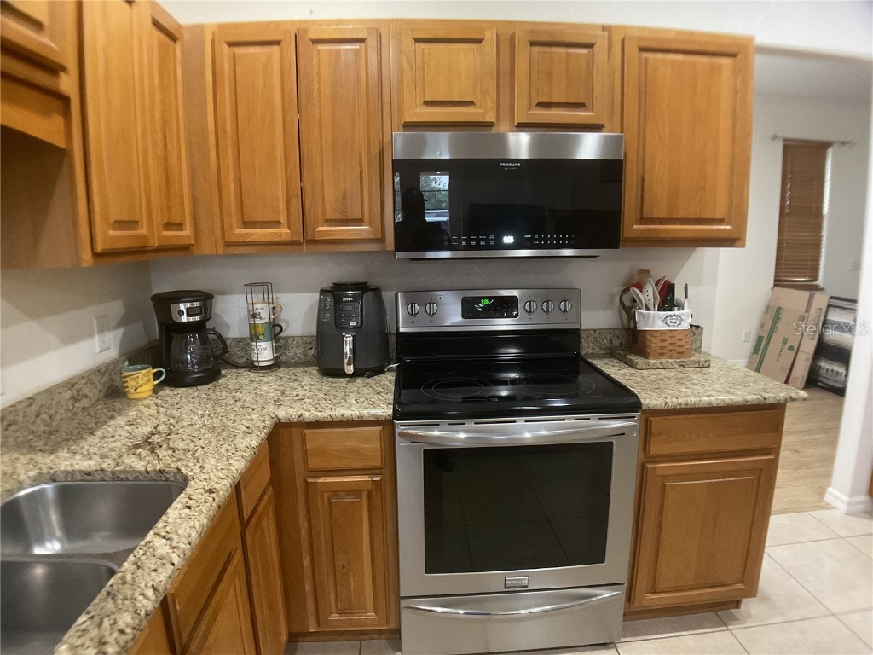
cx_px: 436
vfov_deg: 48.2
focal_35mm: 29
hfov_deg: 61.7
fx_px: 731
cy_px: 328
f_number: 1.8
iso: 320
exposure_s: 1/40
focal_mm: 3
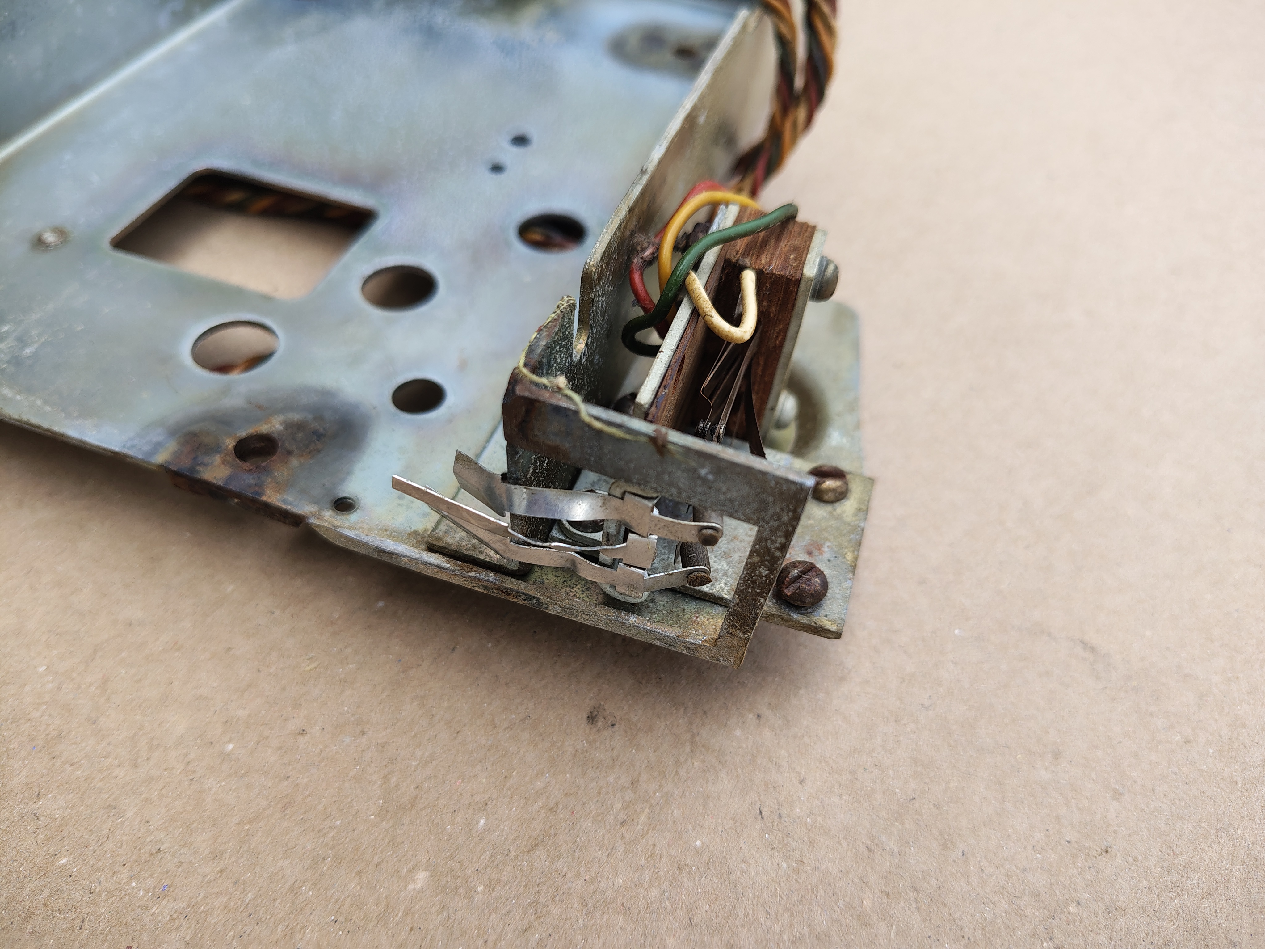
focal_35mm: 24
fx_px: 877
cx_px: 632
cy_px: 474
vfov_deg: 56.8
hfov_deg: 71.6
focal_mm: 5.56
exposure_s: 1/424
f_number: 1.8
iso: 100
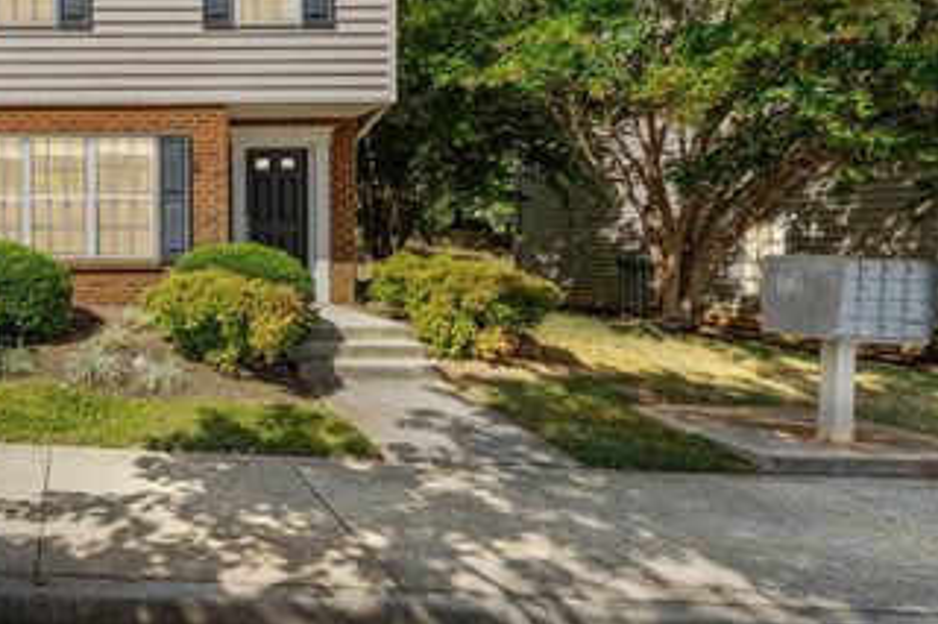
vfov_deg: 49.2
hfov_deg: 71.4
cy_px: 157
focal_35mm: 25
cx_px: 434
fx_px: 651
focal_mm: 16
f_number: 8
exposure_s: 1/200
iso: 800
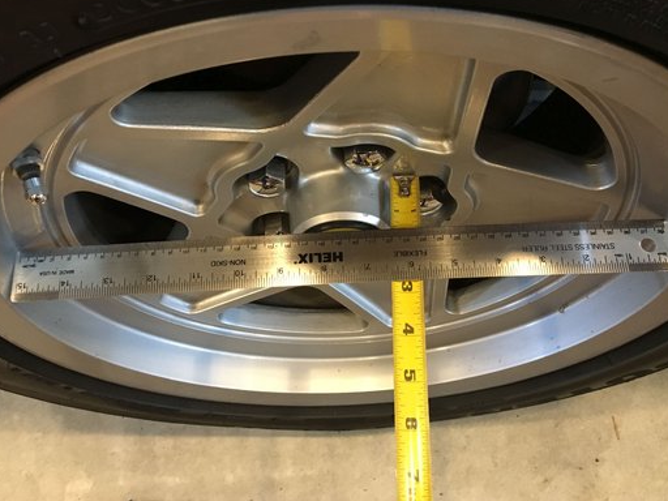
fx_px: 656
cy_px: 232
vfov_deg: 41.8
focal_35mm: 34
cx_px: 344
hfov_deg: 53.9
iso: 200
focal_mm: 4.15
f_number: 2.2
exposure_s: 1/15
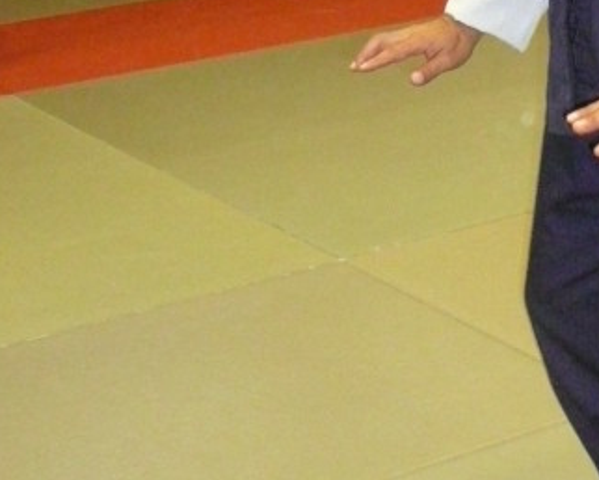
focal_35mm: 118
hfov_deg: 15.7
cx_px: 696
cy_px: -143
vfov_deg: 12.7
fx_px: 2093
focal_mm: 5.6
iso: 400
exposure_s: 1/30
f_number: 3
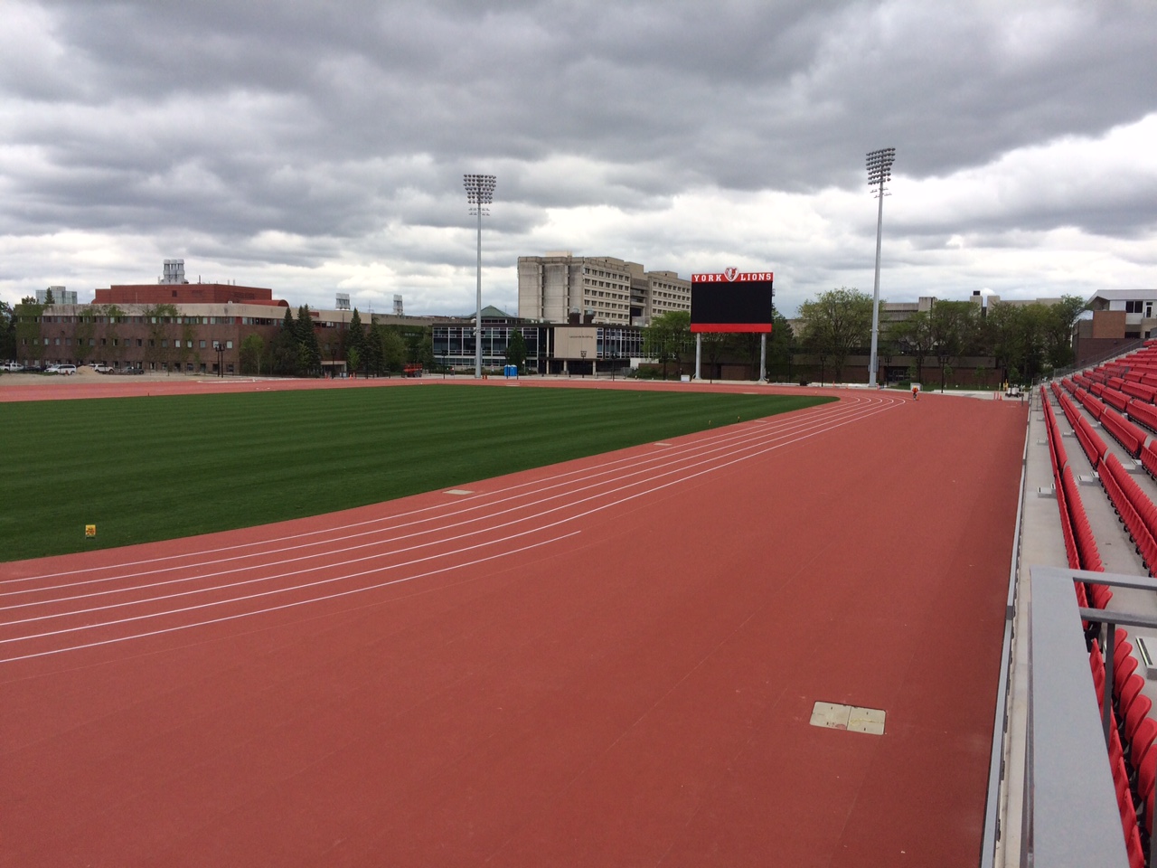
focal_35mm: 29
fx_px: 969
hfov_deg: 61.7
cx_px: 578
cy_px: 434
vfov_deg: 48.2
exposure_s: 1/1172
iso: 32
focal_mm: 4.15
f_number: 2.2
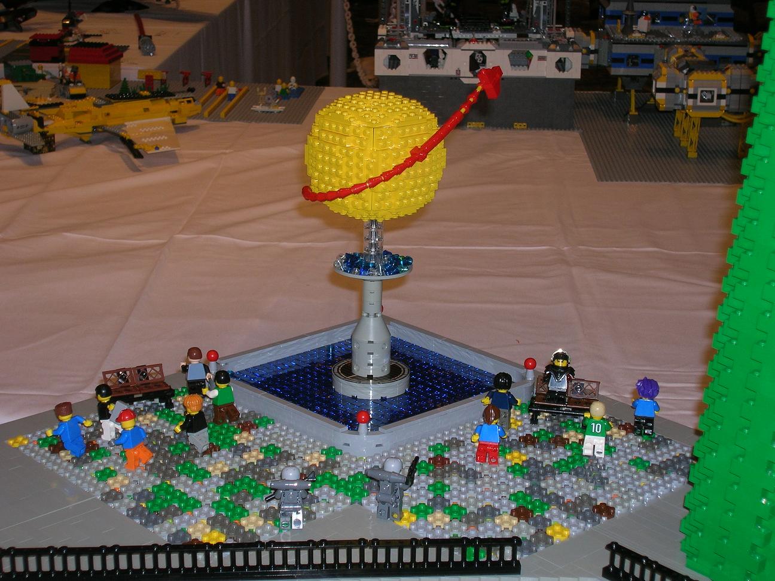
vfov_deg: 22.3
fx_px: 1478
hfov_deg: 29.4
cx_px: 388
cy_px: 290
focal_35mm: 66
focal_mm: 11
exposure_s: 1/60.1
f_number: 3.8
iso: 50
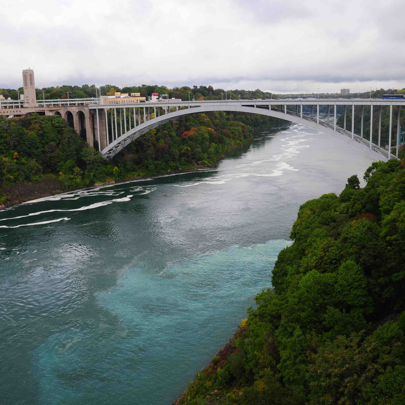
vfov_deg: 47.2
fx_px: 463
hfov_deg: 47.2
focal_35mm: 35
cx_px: 214
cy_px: 203
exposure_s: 1/200
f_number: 10
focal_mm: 18
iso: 200
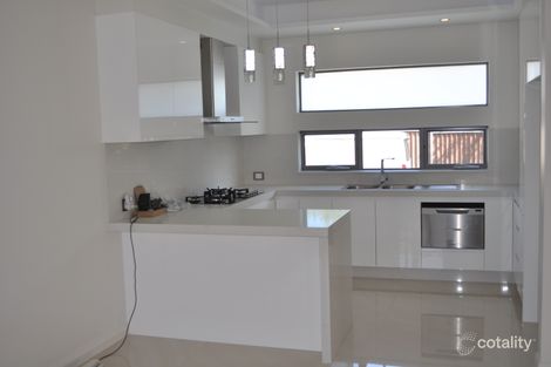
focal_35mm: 39
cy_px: 184
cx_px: 276
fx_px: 597
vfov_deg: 34.2
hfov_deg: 49.6
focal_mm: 26
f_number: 4.2
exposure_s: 1/160
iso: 200
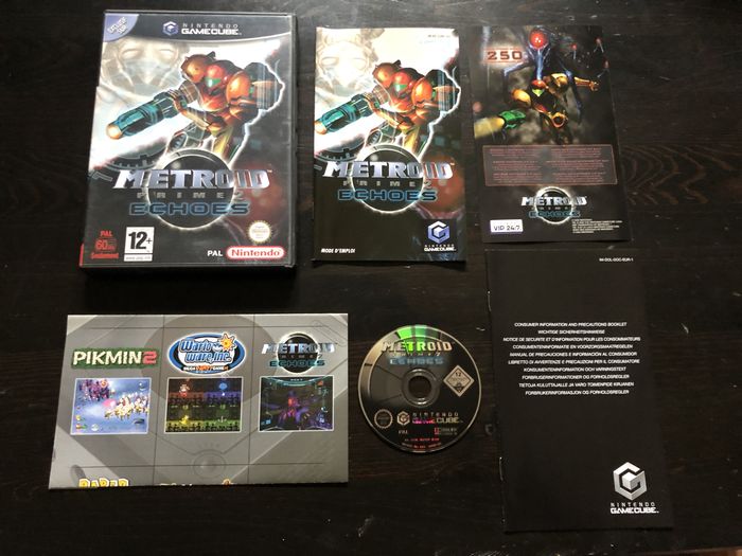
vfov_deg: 49.7
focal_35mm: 28
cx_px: 371
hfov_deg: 63.4
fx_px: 600
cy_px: 278
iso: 80
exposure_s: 1/4
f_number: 1.8
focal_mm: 4
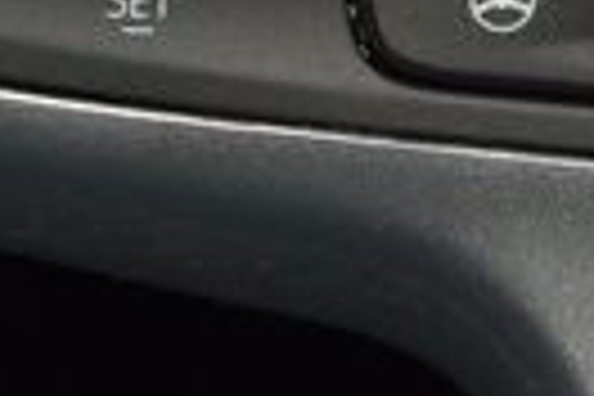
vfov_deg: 2.7
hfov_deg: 4.1
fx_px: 8398
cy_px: -290
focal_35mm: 509
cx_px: 346
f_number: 8
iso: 100
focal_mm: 70
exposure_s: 1/125
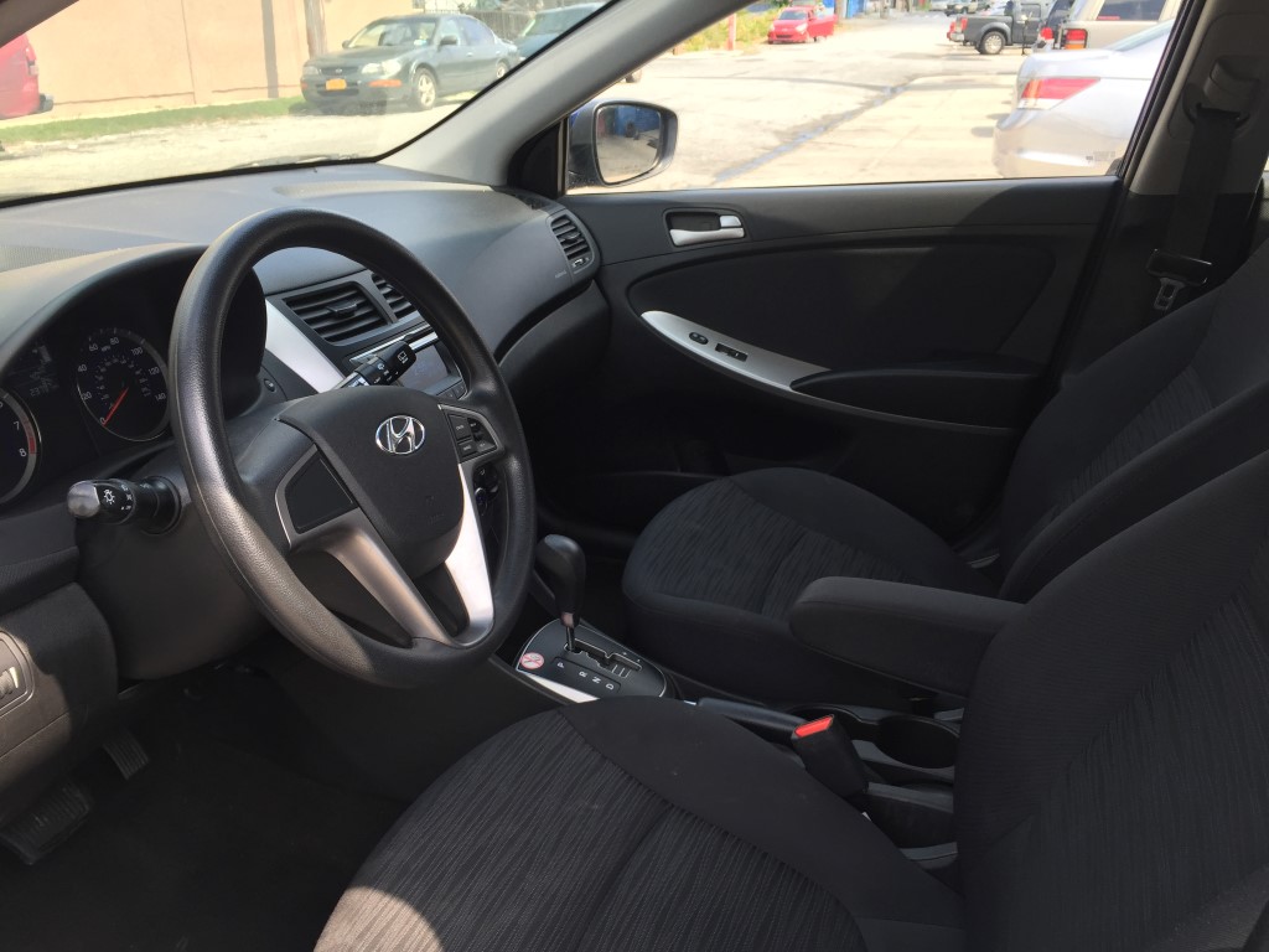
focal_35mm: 29
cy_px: 476
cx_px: 634
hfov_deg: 61.7
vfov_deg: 48.2
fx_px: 1063
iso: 32
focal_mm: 4.15
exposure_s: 1/246
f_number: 2.2
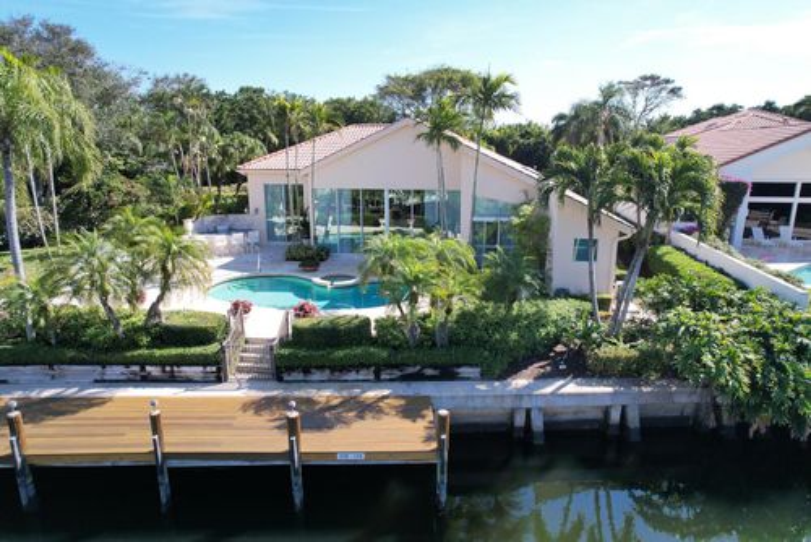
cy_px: 271
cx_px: 406
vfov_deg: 57.3
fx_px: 496
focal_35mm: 22
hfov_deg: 78.5
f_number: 2.8
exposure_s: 1/1000
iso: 100
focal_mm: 8.38
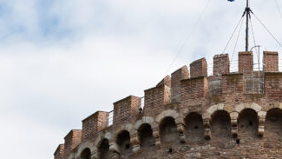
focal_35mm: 132
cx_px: 164
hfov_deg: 16.2
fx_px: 987
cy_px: 225
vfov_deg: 9.0
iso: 100
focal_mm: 27
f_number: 8
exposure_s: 1/500
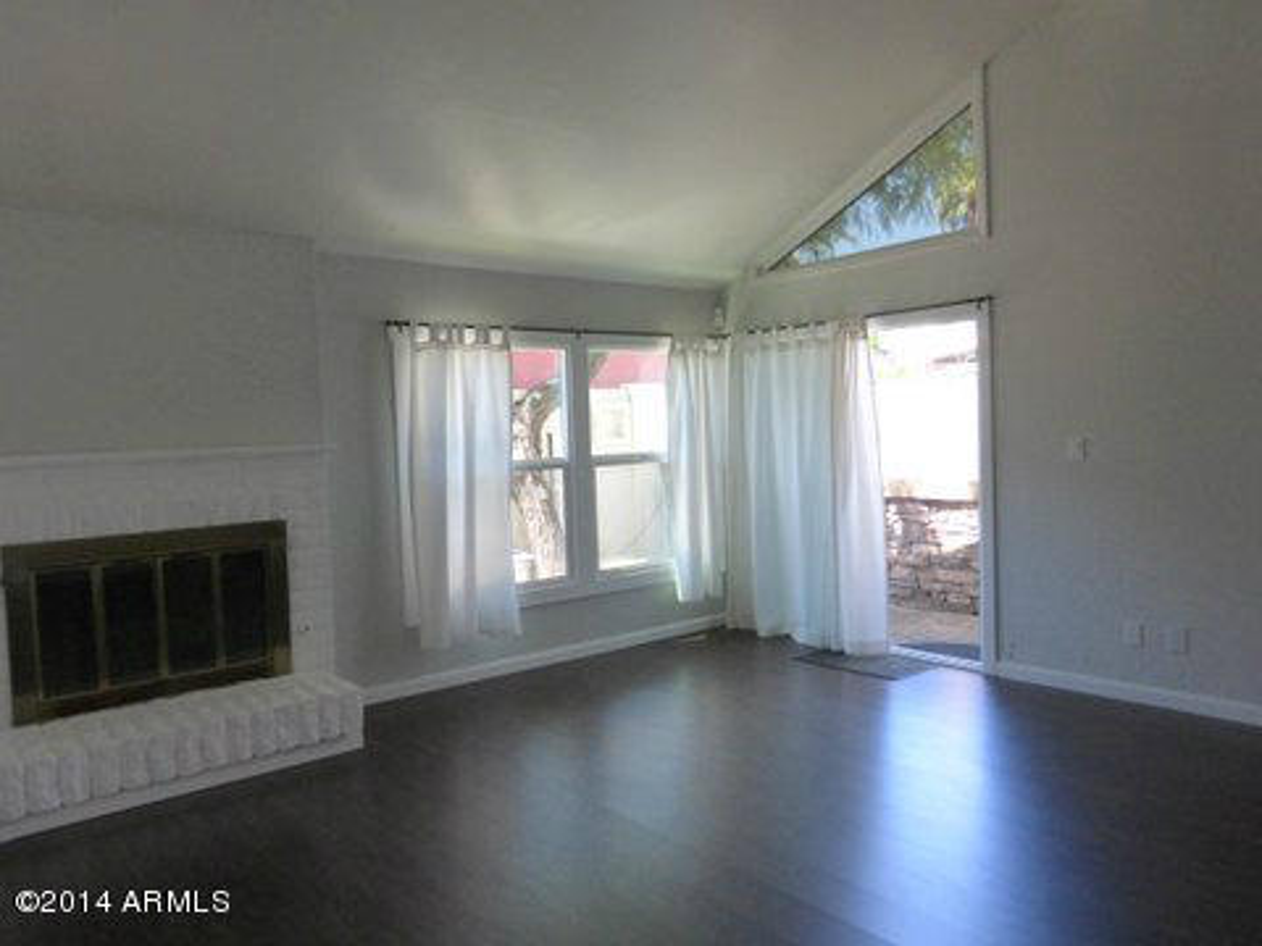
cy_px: 473
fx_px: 911
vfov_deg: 54.9
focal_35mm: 25
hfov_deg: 69.4
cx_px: 631
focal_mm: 4.3
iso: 500
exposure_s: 1/125
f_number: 3.3
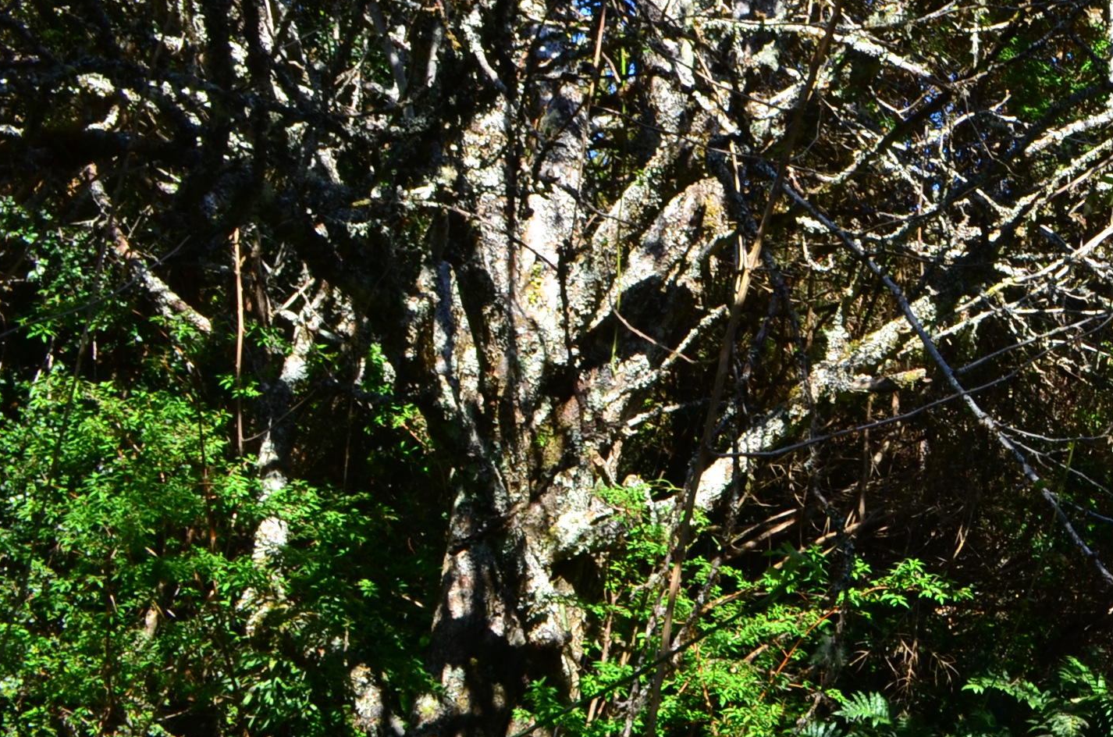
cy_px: 283
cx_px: 1434
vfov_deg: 19.3
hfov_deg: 25.1
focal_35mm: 70
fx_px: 2159
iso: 200
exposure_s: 1/80
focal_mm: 18
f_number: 10
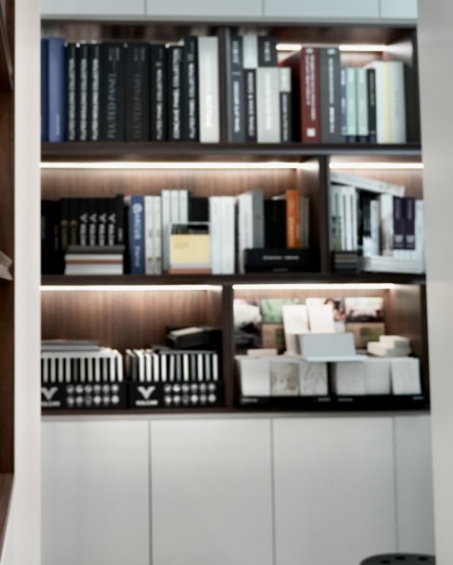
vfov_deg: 32.9
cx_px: 106
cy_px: 212
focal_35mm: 57
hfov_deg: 26.3
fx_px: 955
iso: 1250
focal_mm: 29
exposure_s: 1/160
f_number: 4
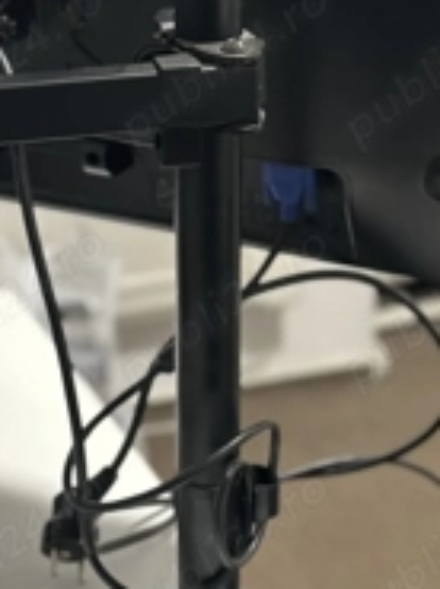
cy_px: 118
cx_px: 112
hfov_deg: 14.1
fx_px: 1769
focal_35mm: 104
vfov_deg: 18.8
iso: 320
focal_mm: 6.86
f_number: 1.78
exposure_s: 1/50
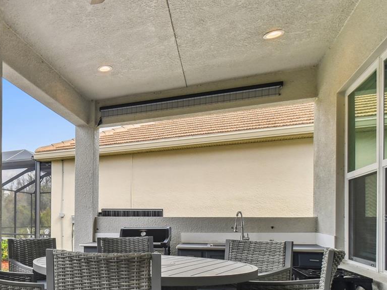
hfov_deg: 51.4
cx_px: 25
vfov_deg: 45.2
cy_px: 218
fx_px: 335
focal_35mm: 30
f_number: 7.1
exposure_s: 1/80
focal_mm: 10
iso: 100
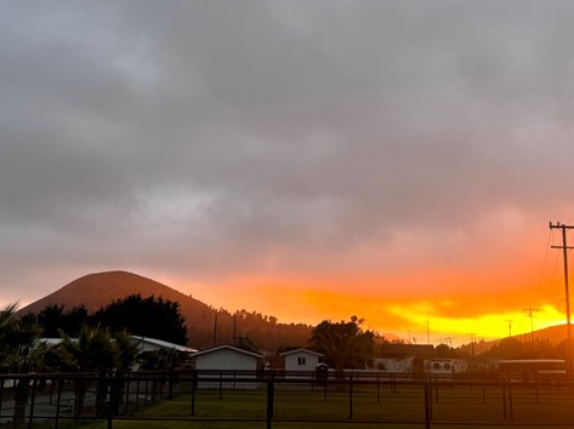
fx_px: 862
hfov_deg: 36.8
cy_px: 47
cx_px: 260
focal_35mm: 52
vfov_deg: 27.1
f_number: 1.78
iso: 50
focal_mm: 6.76
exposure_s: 1/121
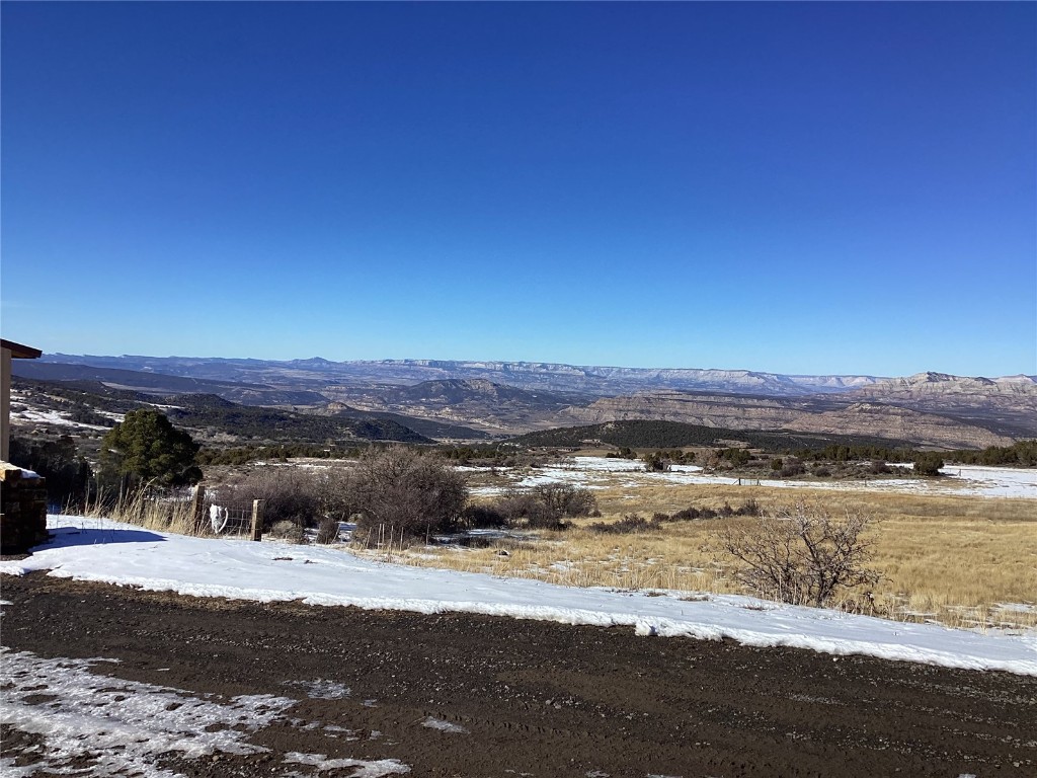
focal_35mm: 31
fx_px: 929
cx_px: 518
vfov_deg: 45.4
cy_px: 389
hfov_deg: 58.4
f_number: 2.4
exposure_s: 1/2203
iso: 25
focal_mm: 3.3
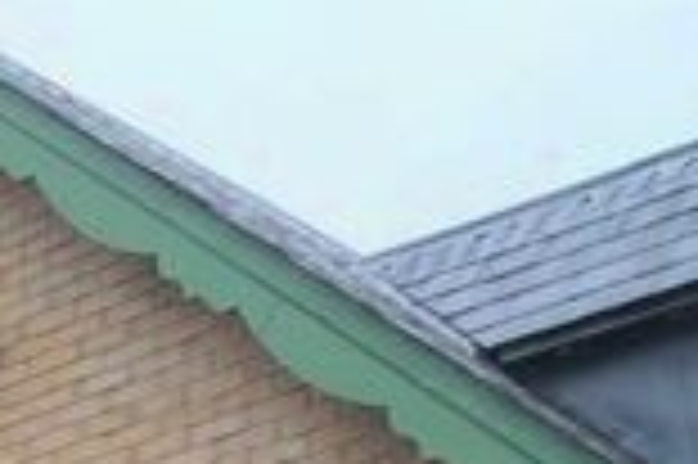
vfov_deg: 10.7
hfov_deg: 15.9
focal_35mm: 122
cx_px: -225
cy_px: 755
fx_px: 2363
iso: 160
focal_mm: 18
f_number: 4
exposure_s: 1/60
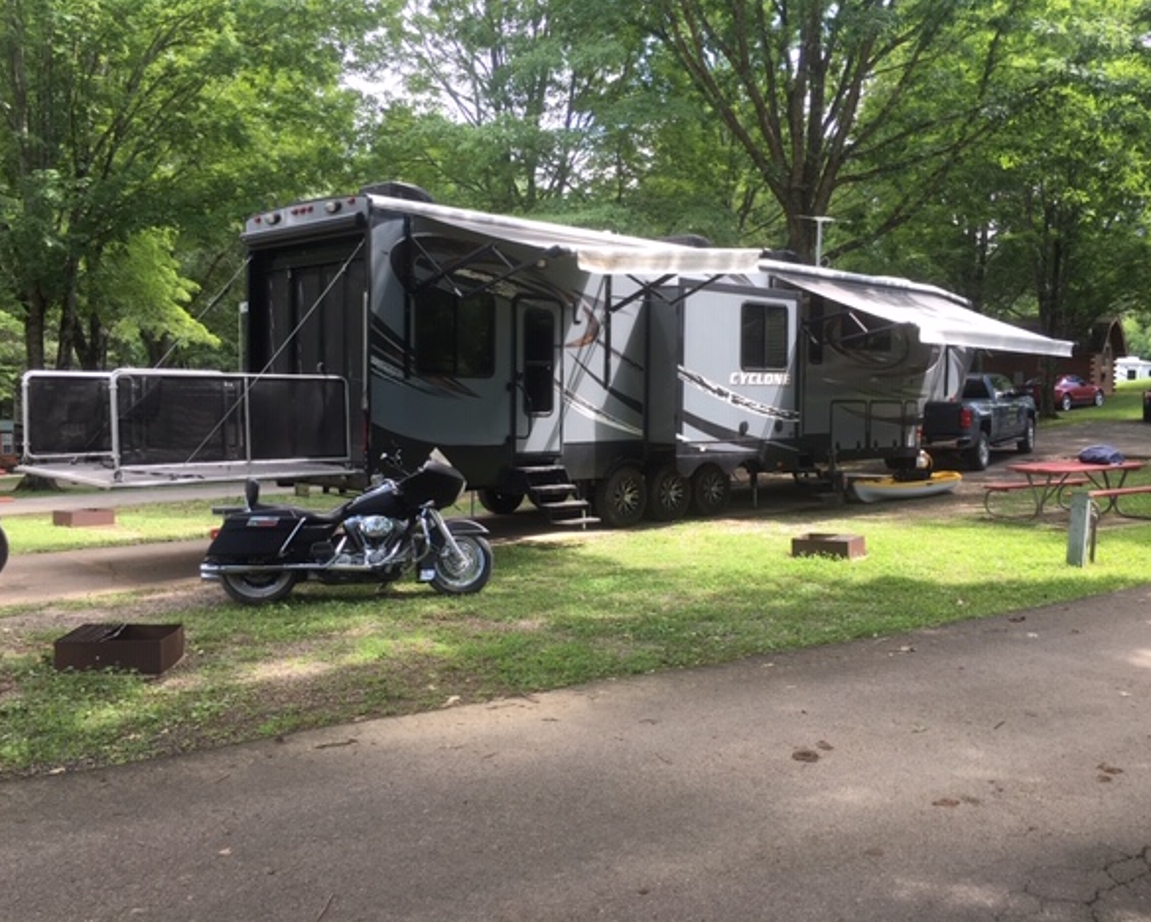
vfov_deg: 47.2
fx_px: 1057
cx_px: 585
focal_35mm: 31
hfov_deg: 57.1
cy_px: 453
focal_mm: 4.15
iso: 25
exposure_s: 1/120
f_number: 2.2
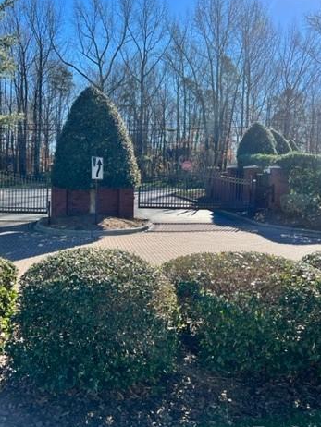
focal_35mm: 36
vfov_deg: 51.3
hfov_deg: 39.4
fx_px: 445
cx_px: 117
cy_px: 193
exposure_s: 1/2841
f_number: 1.5
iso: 50
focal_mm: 5.7
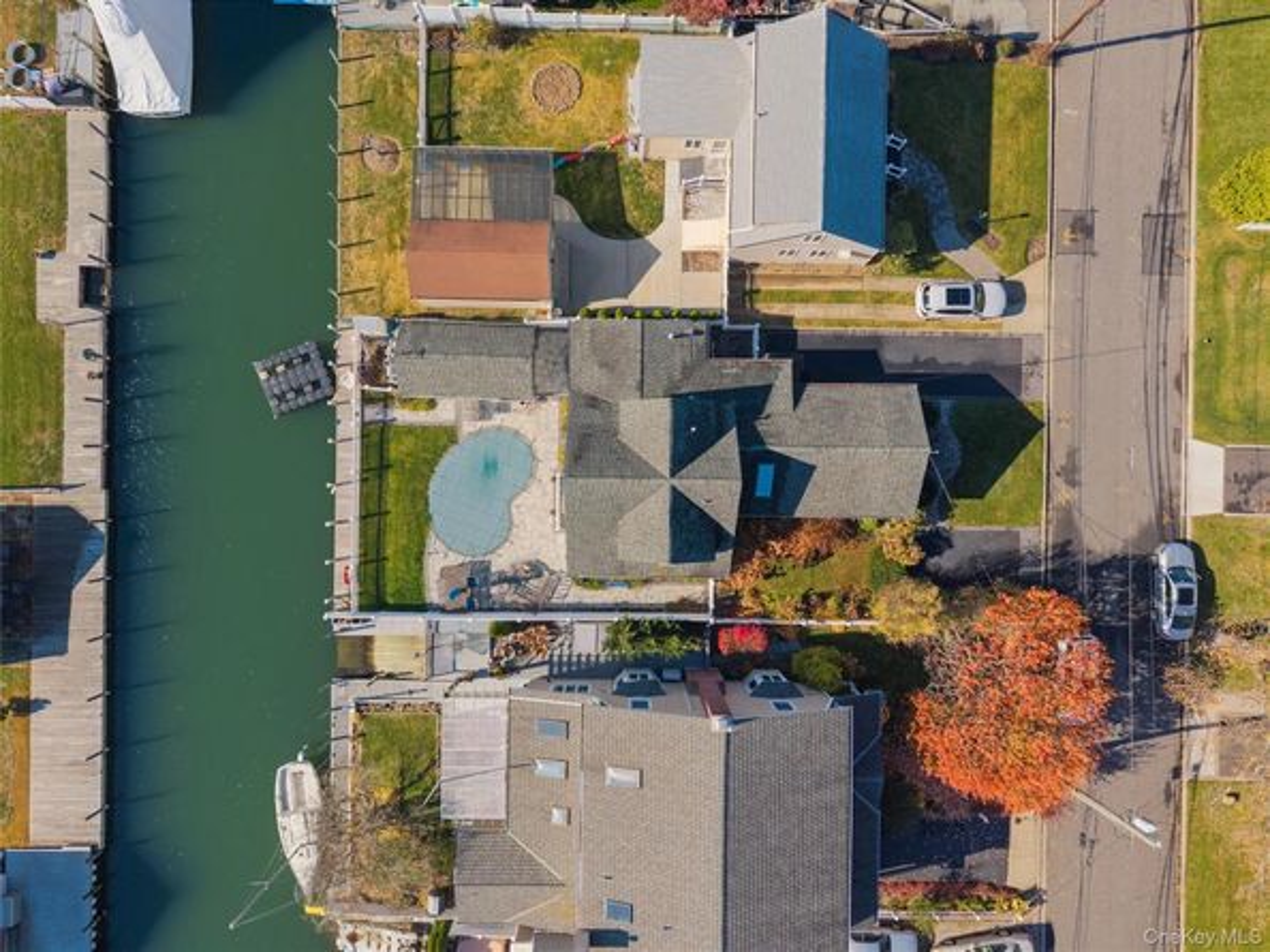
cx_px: 635
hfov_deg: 71.6
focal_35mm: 24
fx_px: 880
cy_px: 476
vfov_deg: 56.8
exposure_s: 1/1600
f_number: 1.8
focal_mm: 8.67
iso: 200
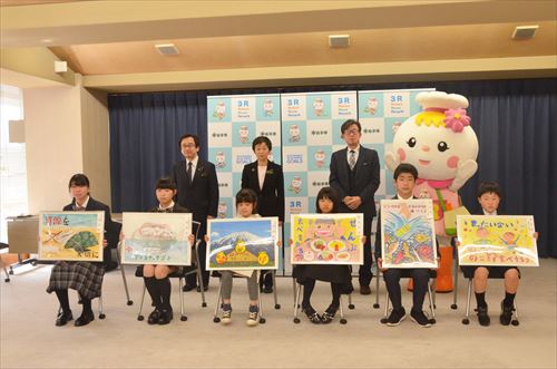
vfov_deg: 36.7
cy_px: 184
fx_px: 556
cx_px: 278
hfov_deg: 53.2
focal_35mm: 36
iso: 3200
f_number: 5.6
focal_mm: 24
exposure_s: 1/400
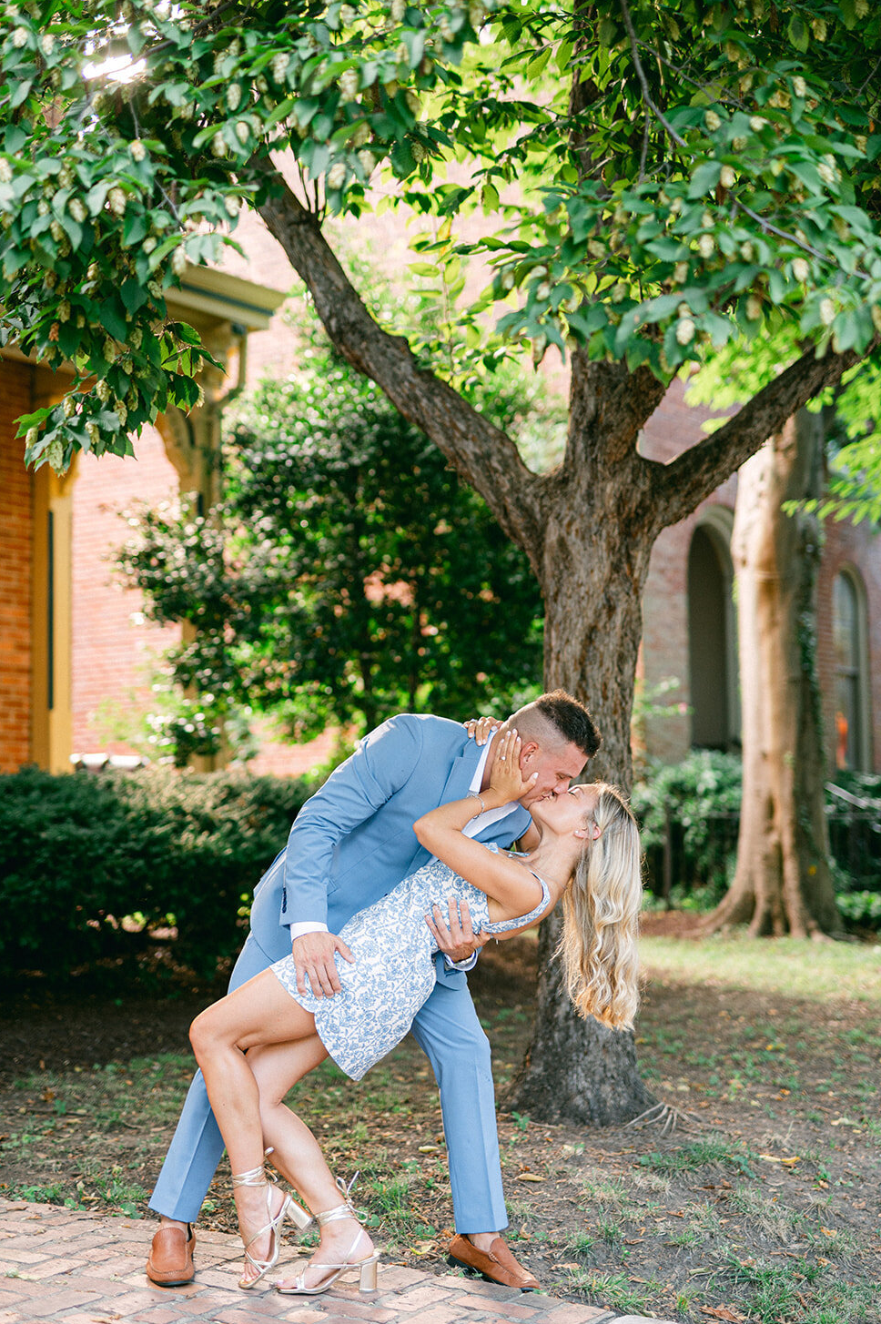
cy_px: 658
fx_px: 2022
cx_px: 427
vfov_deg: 36.3
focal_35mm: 55
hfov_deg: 24.6
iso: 400
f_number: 1.8
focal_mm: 50
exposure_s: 1/200
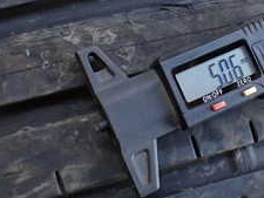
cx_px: 171
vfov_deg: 18.3
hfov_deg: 24.3
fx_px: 610
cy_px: 39
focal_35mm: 80
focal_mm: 5.4
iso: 200
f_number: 2.3
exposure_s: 1/125
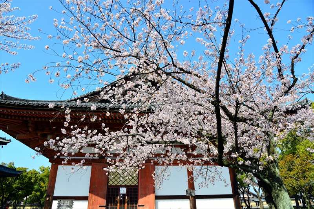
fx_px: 209
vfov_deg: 53.2
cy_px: 104
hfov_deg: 73.7
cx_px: 157
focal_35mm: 24
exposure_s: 1/400
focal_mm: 24
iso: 400
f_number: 10
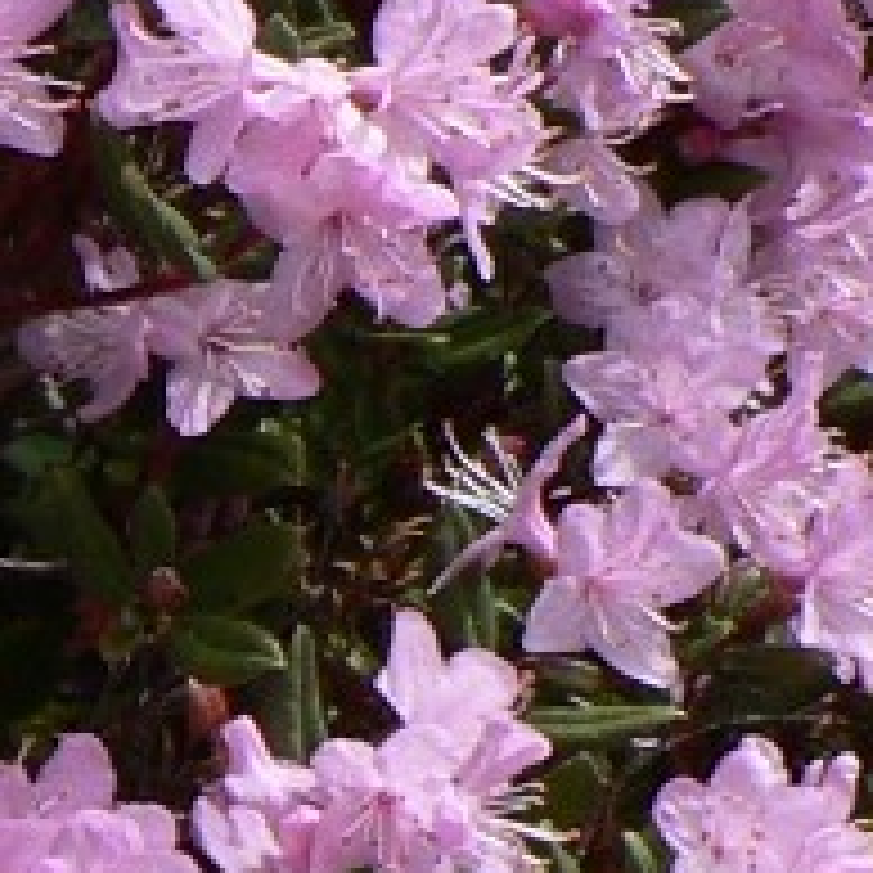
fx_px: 5992
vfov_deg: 8.2
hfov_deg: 8.1
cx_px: -585
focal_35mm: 210
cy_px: 1192
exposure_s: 1/500
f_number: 4
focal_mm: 6
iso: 80
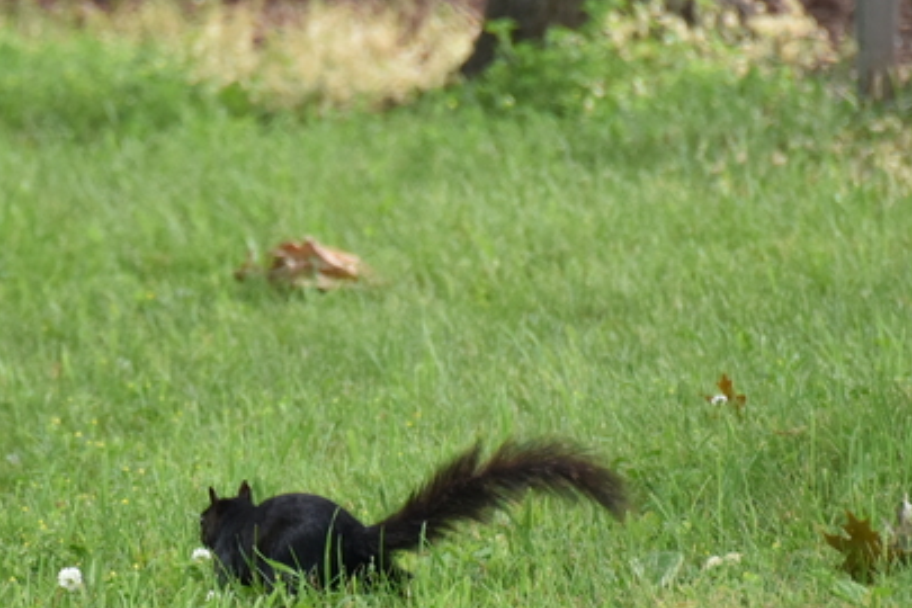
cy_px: 518
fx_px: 24039
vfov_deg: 1.4
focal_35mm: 949
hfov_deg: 2.2
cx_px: 205
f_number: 5.6
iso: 2000
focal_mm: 300
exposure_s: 1/640
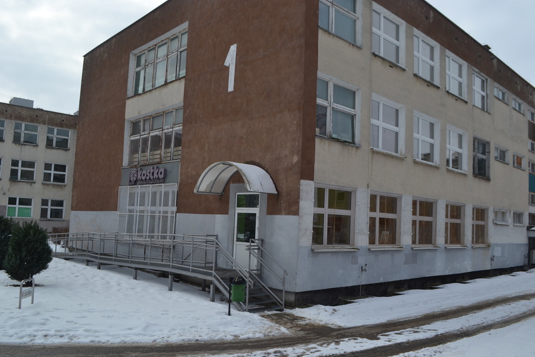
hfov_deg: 61.9
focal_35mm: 30
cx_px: 268
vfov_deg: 43.6
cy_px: 178
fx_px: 446
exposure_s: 1/250
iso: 100
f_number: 8
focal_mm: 20
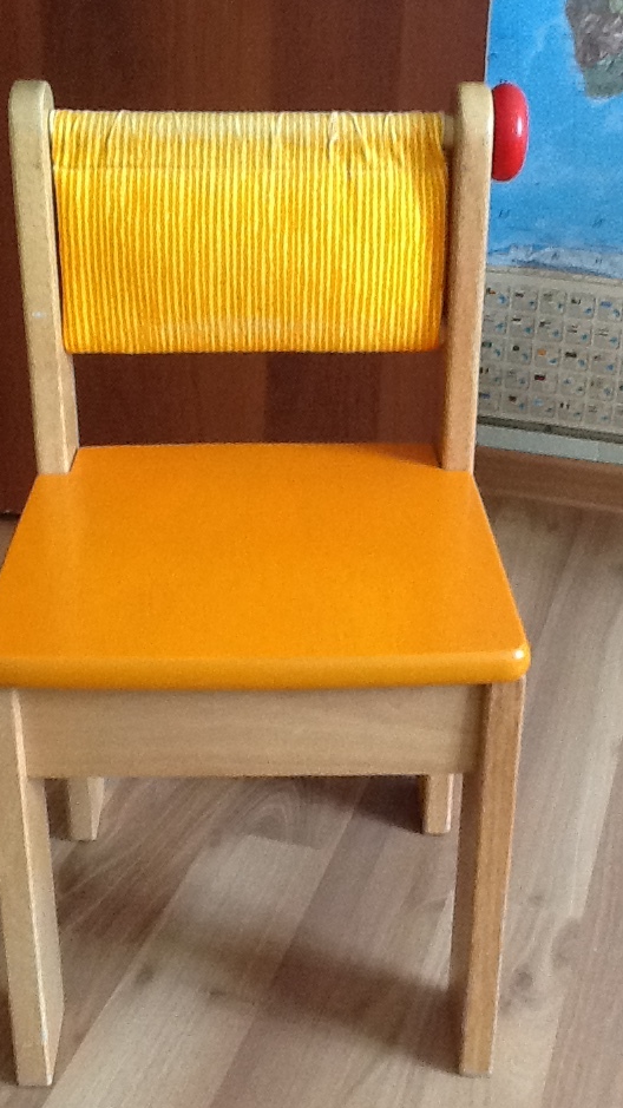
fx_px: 1439
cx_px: 302
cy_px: 564
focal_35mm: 49
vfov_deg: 42.1
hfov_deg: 24.4
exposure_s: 1/30
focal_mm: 2.03
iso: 160
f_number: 2.4
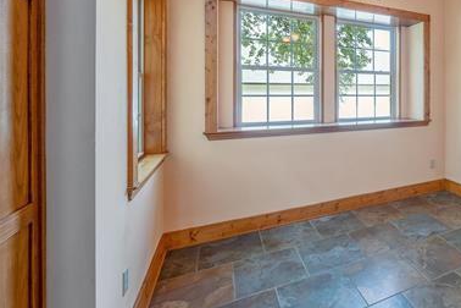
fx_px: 282
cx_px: 388
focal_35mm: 22
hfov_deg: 68.6
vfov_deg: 55.8
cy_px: 99
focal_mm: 13
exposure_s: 1/15
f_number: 8
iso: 800
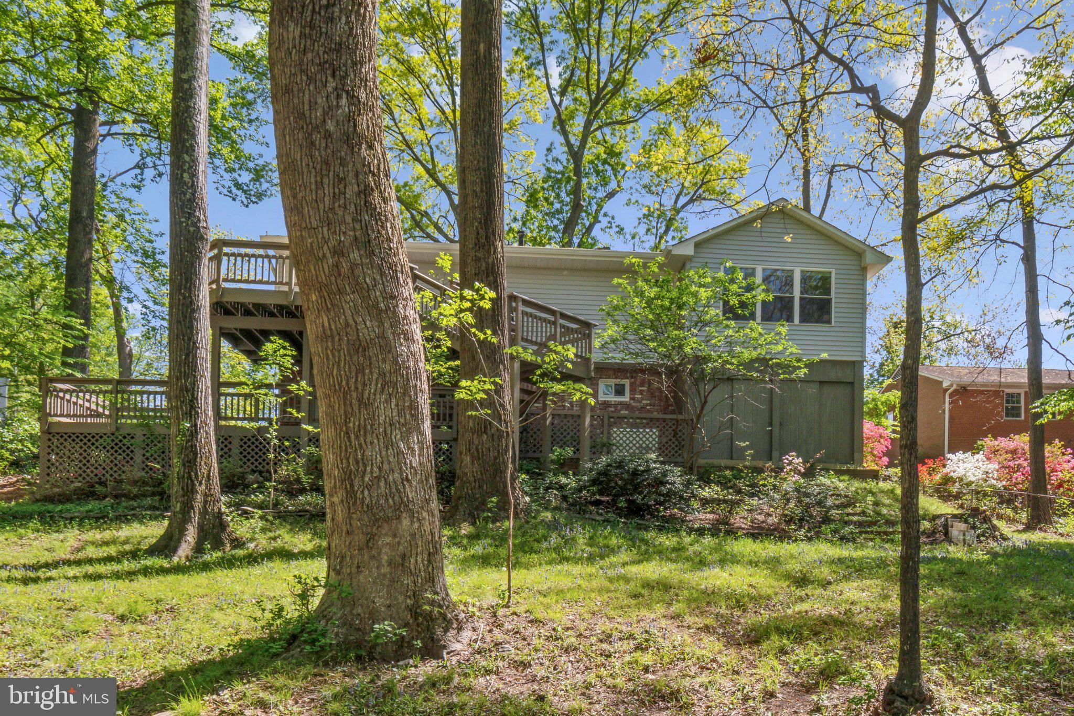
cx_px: 537
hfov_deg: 70.4
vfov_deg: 50.4
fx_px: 761
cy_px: 358
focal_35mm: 26
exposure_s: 1/40
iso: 200
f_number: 22
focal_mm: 17
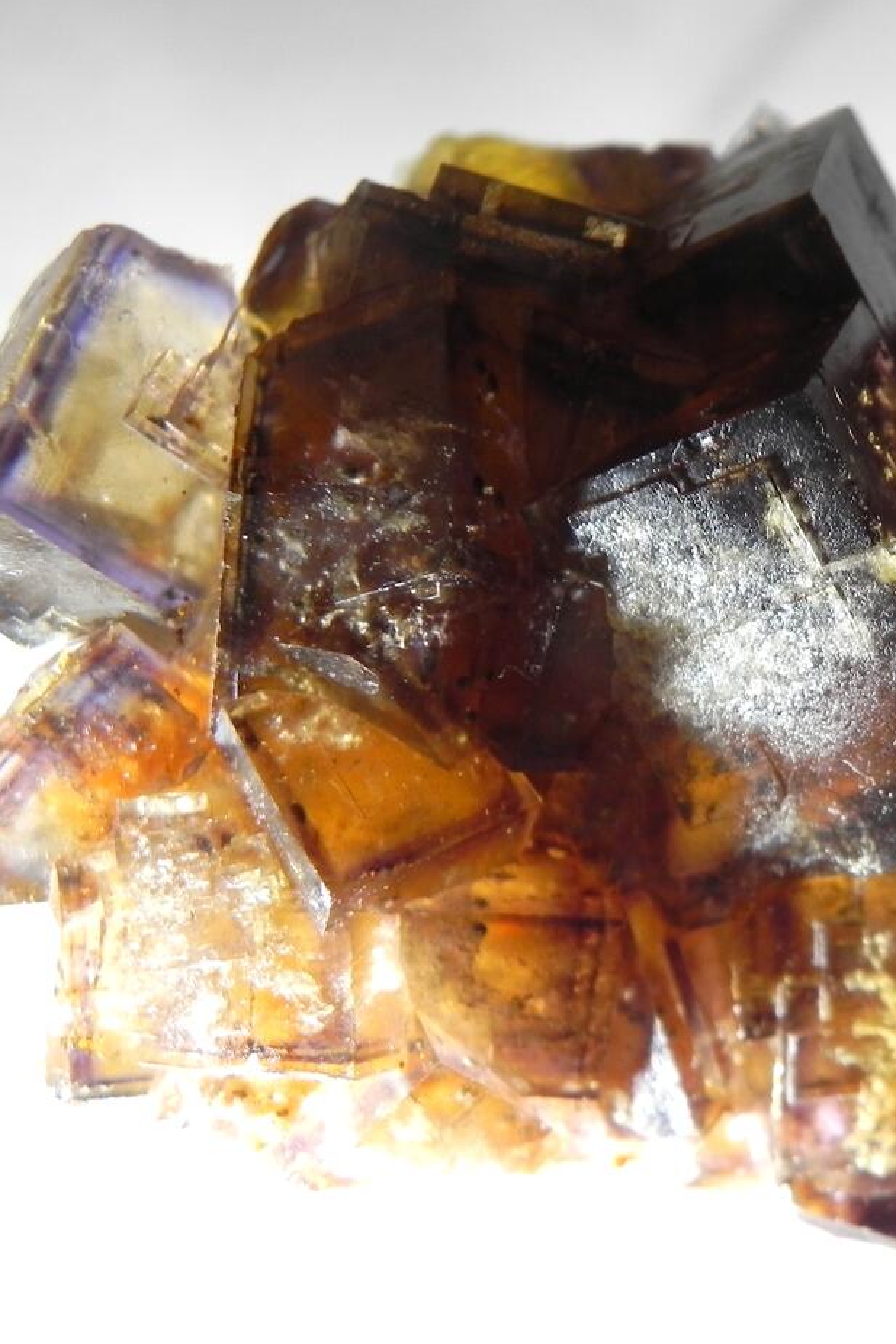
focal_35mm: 52
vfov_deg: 38.2
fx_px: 1940
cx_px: 745
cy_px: 671
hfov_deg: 25.5
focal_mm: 6.6
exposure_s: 1/30.7
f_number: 3.2
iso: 160
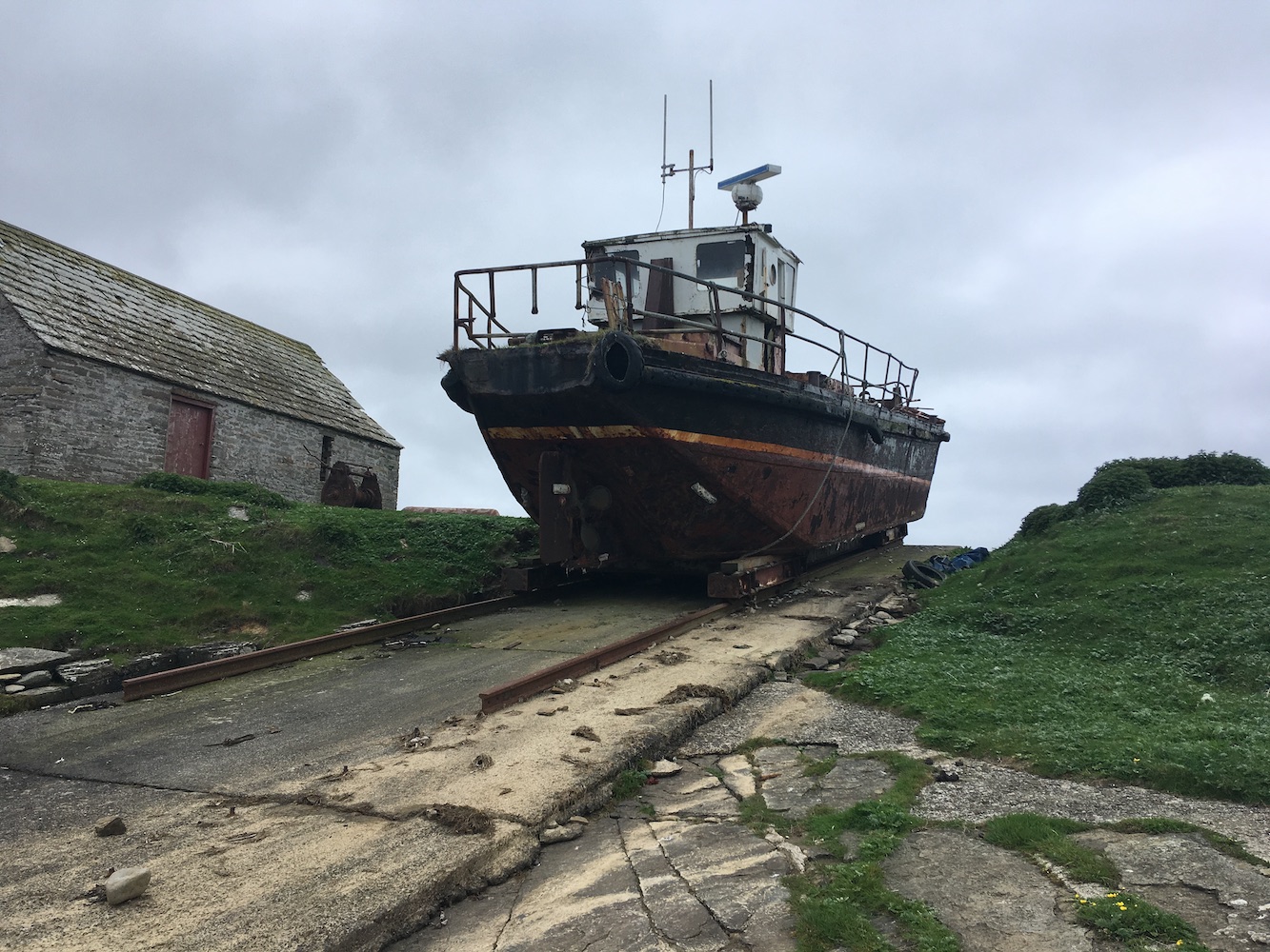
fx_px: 1064
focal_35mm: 29
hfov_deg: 61.7
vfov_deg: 48.2
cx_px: 635
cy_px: 476
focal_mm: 4.15
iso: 25
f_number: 2.2
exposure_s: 1/390
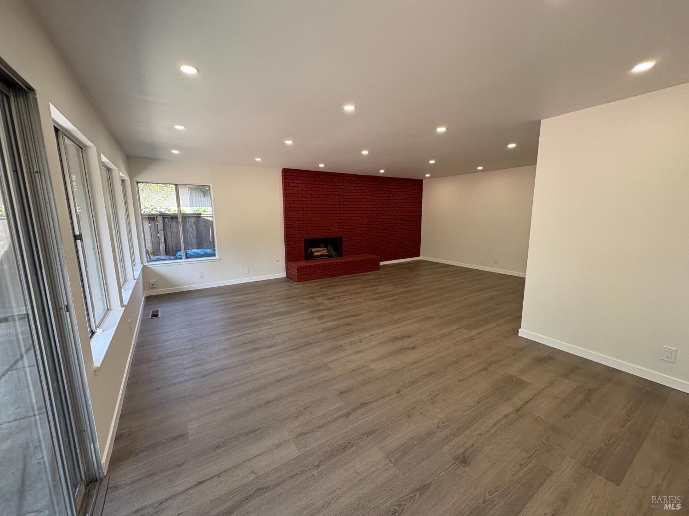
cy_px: 258
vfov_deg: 85.7
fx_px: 279
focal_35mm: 14
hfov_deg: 102.1
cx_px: 344
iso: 100
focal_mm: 2.22
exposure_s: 1/99
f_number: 2.2
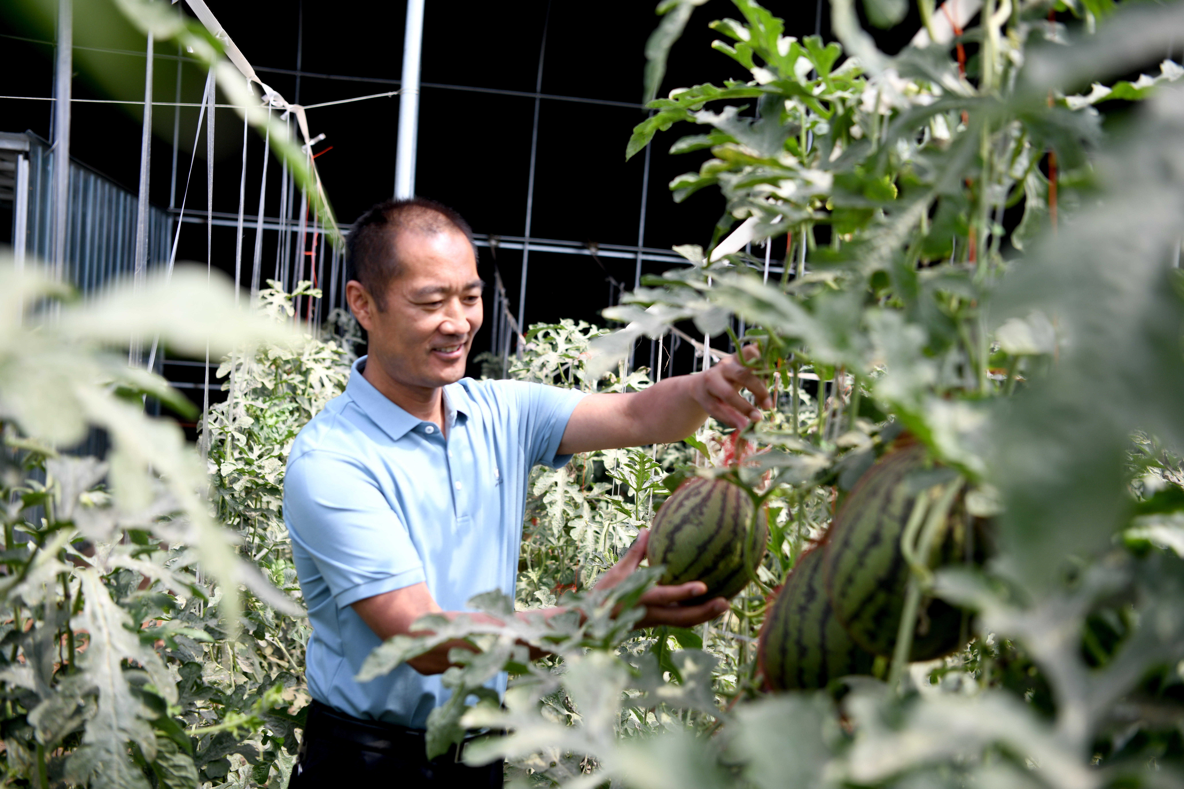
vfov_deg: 35.1
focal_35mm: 38
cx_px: 592
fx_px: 1250
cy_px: 394
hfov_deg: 50.7
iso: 100
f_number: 3.2
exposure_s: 1/640
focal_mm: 38
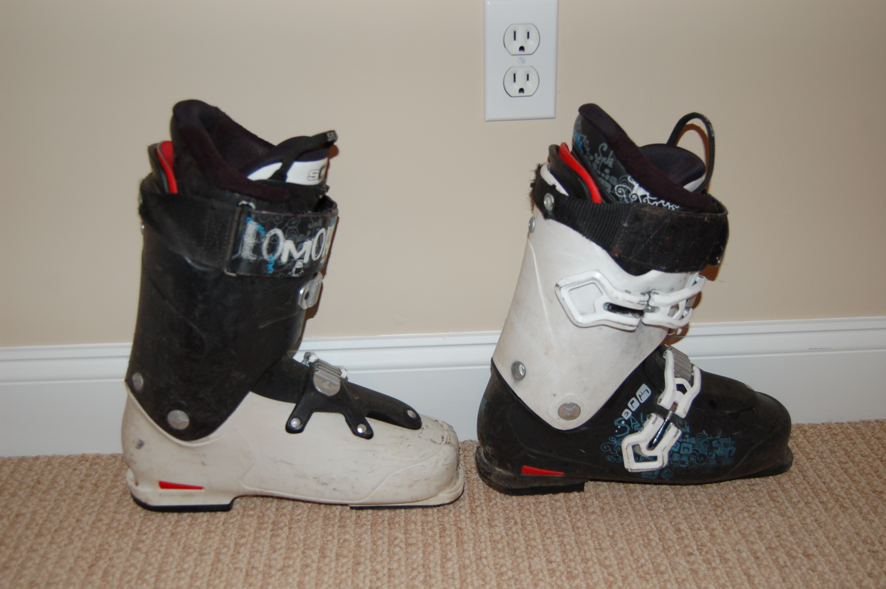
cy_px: 294
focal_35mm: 36
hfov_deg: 53.2
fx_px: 885
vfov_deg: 36.8
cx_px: 443
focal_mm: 24
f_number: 4
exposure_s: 1/60
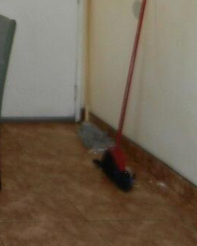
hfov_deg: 17.6
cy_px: -30
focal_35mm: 75
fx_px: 546
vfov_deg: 23.6
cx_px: -125
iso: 200
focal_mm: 4.5
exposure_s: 1/30
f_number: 3.5
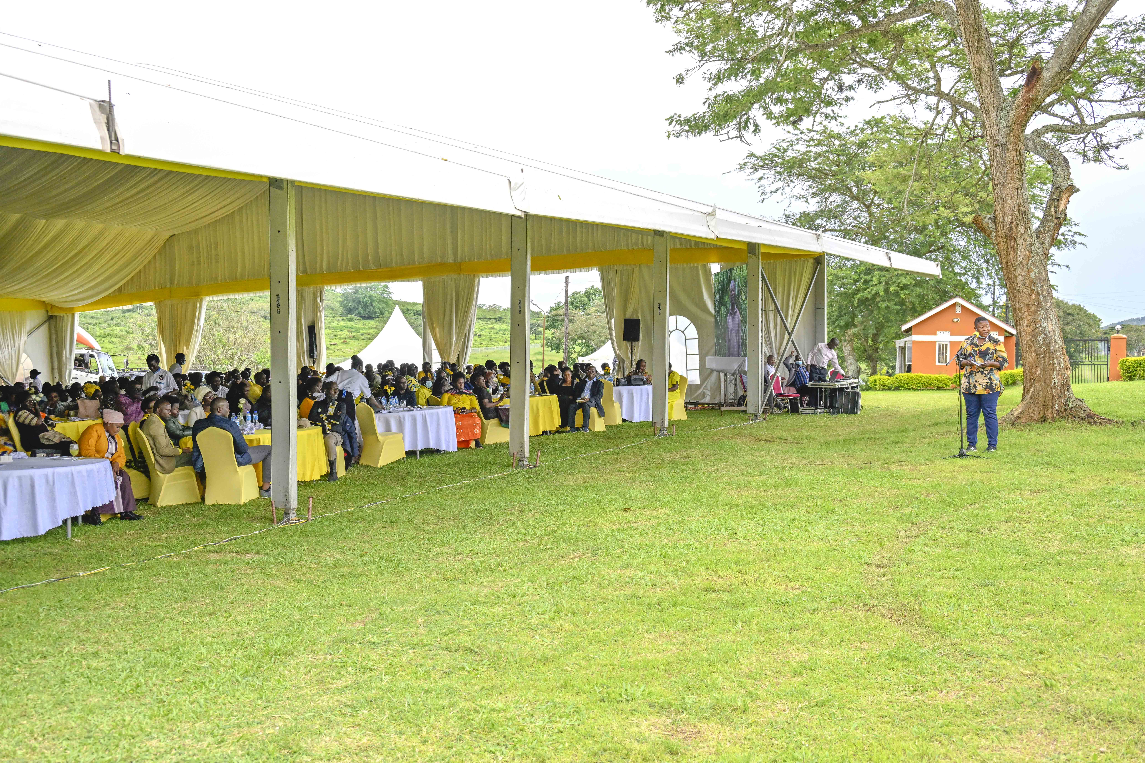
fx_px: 1304
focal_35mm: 41
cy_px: 382
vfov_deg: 32.6
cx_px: 572
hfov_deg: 47.4
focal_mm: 41
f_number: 6.3
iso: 1400
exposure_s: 1/1600
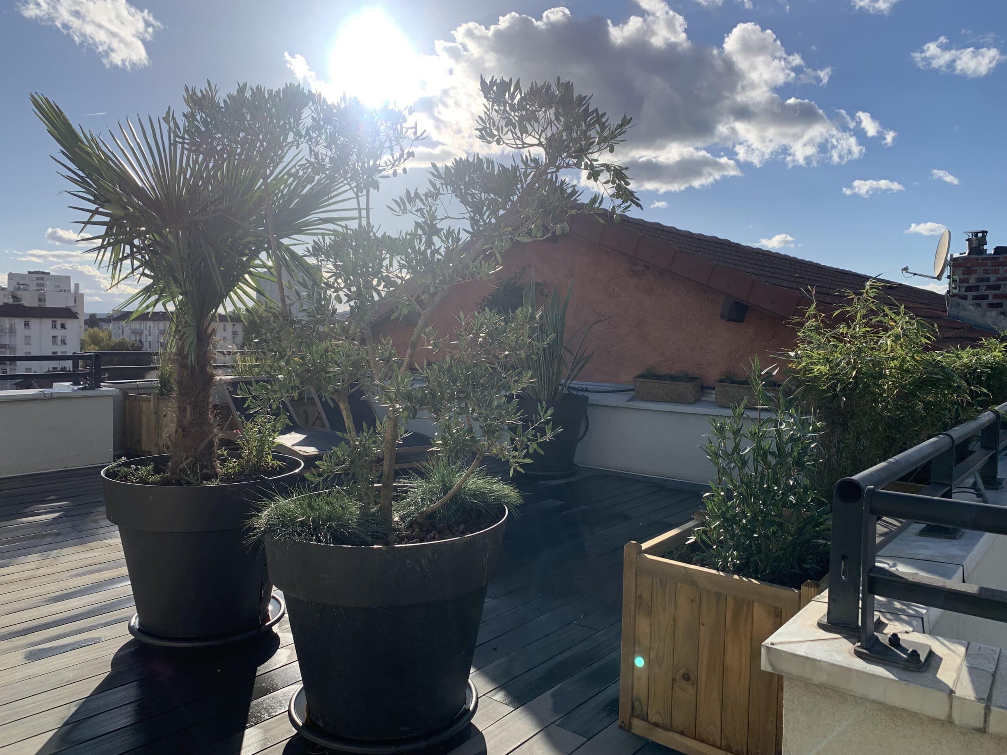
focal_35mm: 26
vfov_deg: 53.1
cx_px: 504
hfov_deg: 67.3
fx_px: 756
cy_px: 378
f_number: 1.8
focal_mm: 4.25
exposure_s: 1/2994
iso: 25
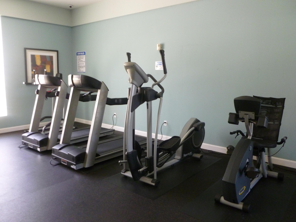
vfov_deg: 49.7
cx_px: 148
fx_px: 239
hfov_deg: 63.4
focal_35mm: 28
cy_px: 111
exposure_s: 1/25
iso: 400
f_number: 3.3
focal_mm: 5
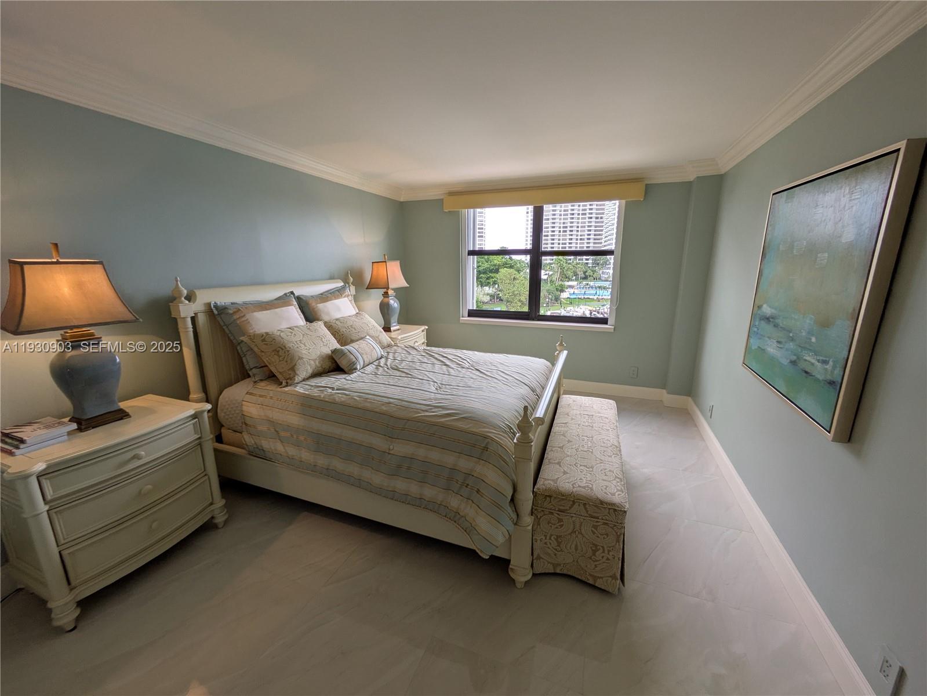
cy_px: 348
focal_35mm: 14
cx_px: 464
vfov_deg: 85.7
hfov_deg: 102.1
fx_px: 375
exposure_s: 1/175
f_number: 2.2
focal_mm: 1.83
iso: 49
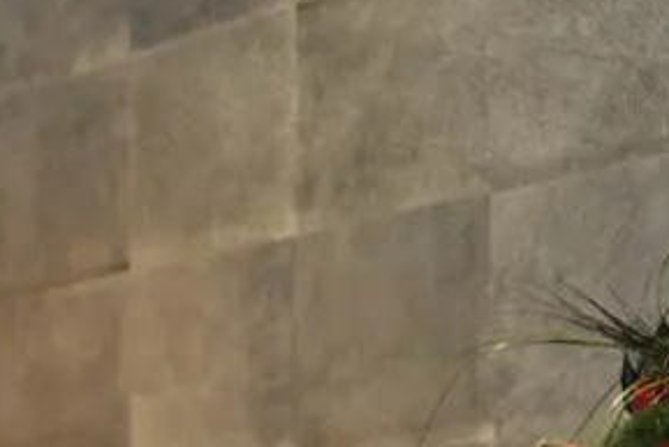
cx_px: -45
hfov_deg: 13.9
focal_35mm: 145
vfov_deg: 9.0
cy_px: 815
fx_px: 2696
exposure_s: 1/4
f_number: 4.5
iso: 200
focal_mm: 35
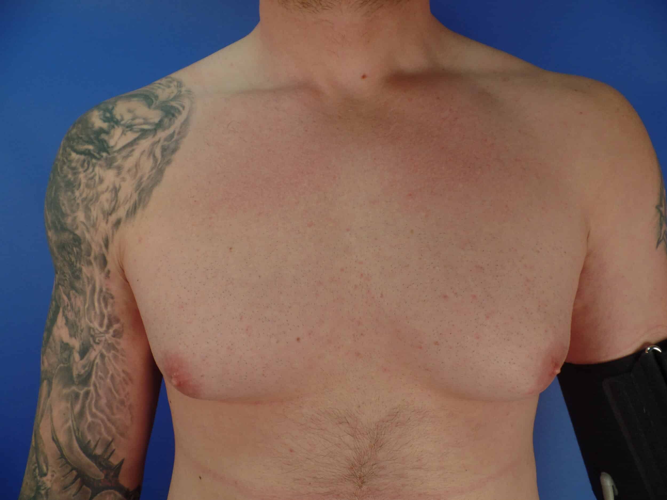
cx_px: 334
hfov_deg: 73.9
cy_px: 250
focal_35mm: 23
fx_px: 443
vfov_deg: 58.9
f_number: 3.2
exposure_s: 1/90
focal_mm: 4.1
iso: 80
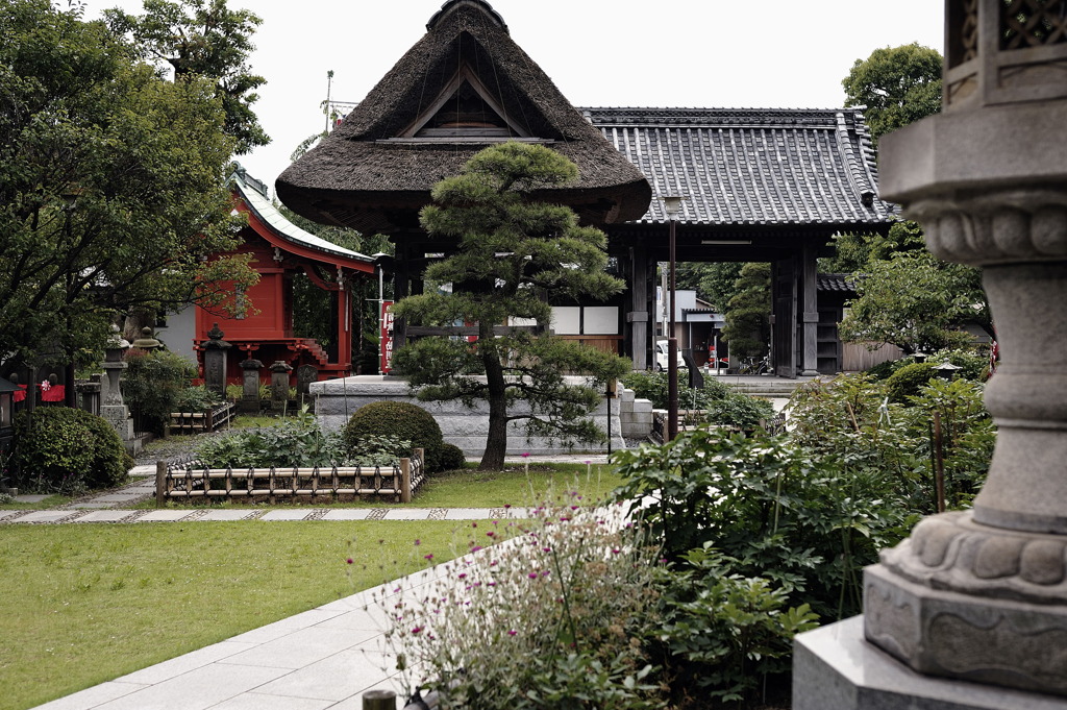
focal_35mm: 50
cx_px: 534
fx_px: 1481
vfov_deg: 26.9
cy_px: 355
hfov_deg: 39.6
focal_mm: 50
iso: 200
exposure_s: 1/800
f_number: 4
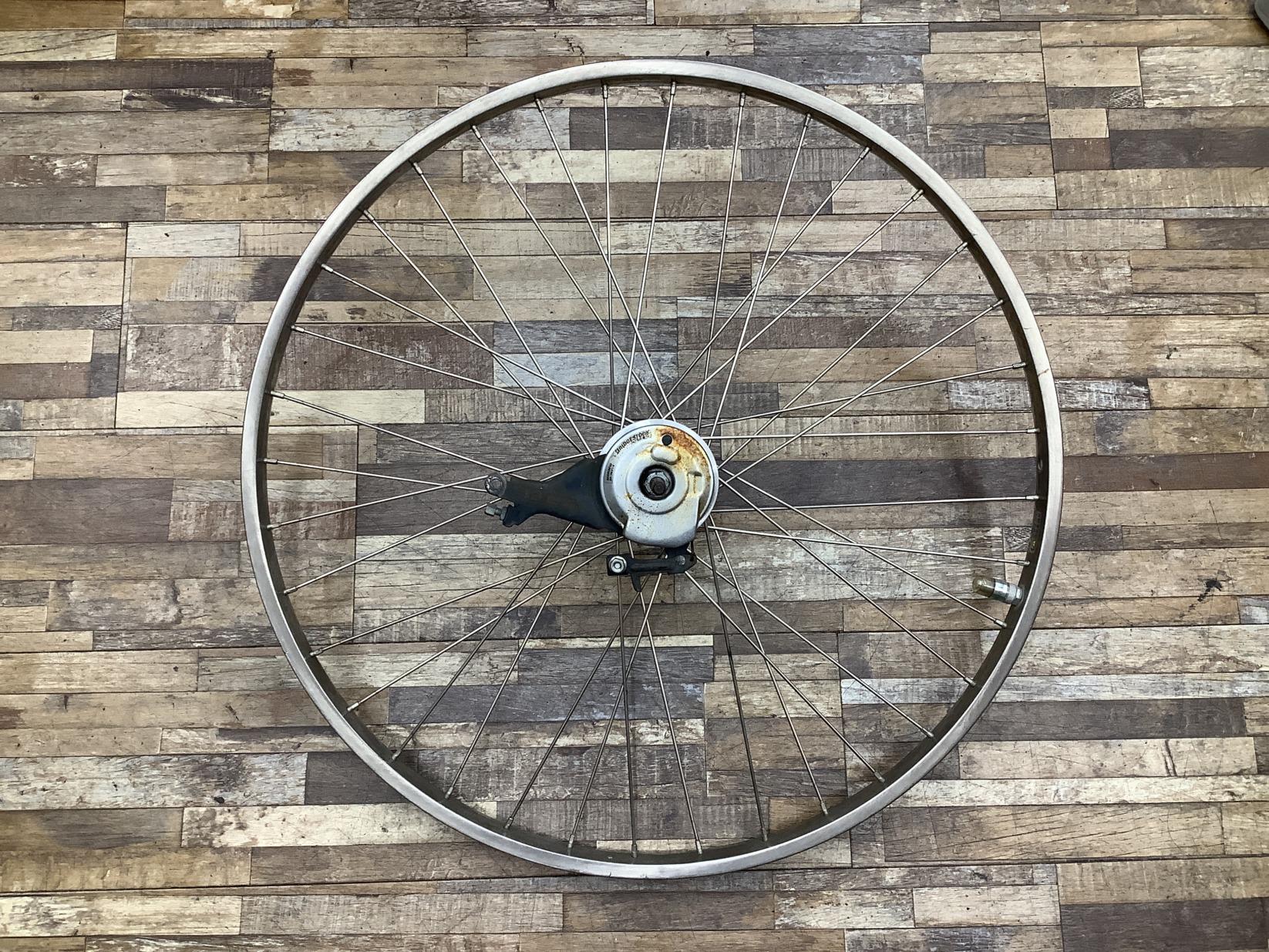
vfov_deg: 45.5
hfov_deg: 58.3
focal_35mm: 31
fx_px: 1137
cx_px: 634
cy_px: 476
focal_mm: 3.3
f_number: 2.4
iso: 80
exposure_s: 1/60
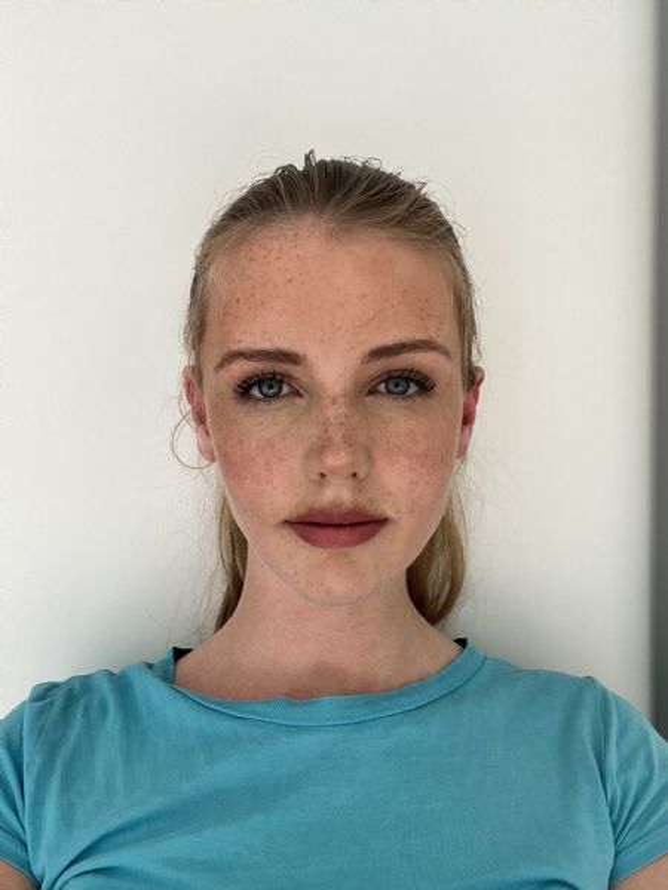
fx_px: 772
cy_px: 445
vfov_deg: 60.0
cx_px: 334
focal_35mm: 30
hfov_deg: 46.8
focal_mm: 2.71
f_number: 2.2
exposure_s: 1/121
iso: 80
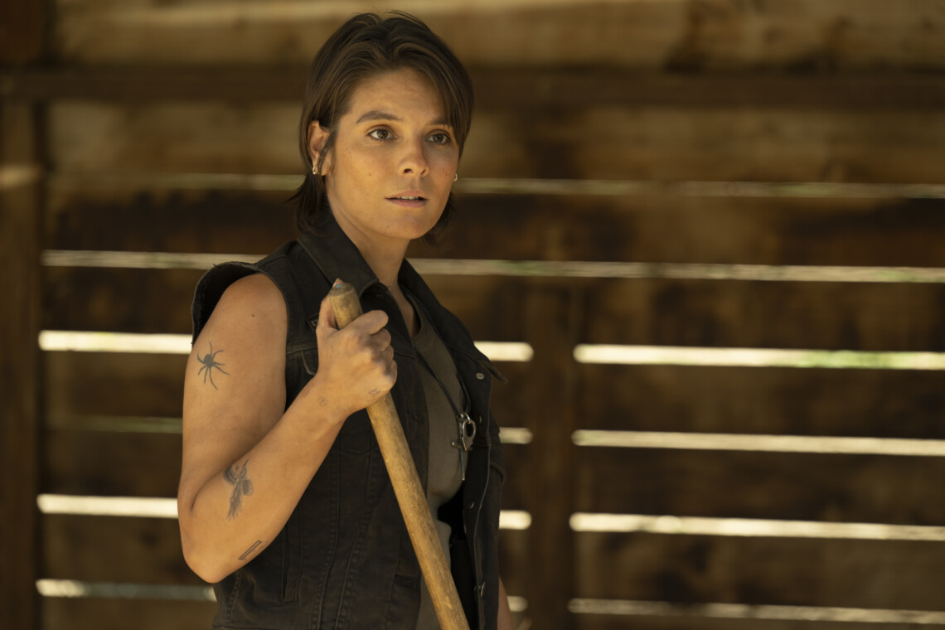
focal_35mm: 180
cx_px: 472
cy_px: 315
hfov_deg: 11.4
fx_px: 4725
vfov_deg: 7.6
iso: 200
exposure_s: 1/320
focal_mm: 180
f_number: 4
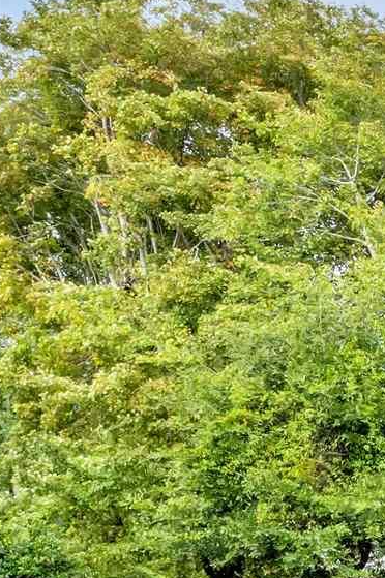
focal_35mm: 88
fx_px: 1413
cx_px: 1293
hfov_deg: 9.7
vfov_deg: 22.0
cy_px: 625
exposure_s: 1/250
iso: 250
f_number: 9
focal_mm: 16
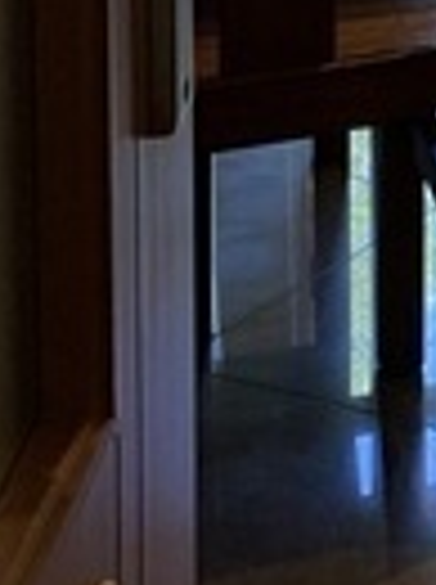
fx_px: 2595
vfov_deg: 11.6
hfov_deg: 8.2
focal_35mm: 154
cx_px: 1290
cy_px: -554
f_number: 1.8
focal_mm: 4.25
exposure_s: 1/50
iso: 100
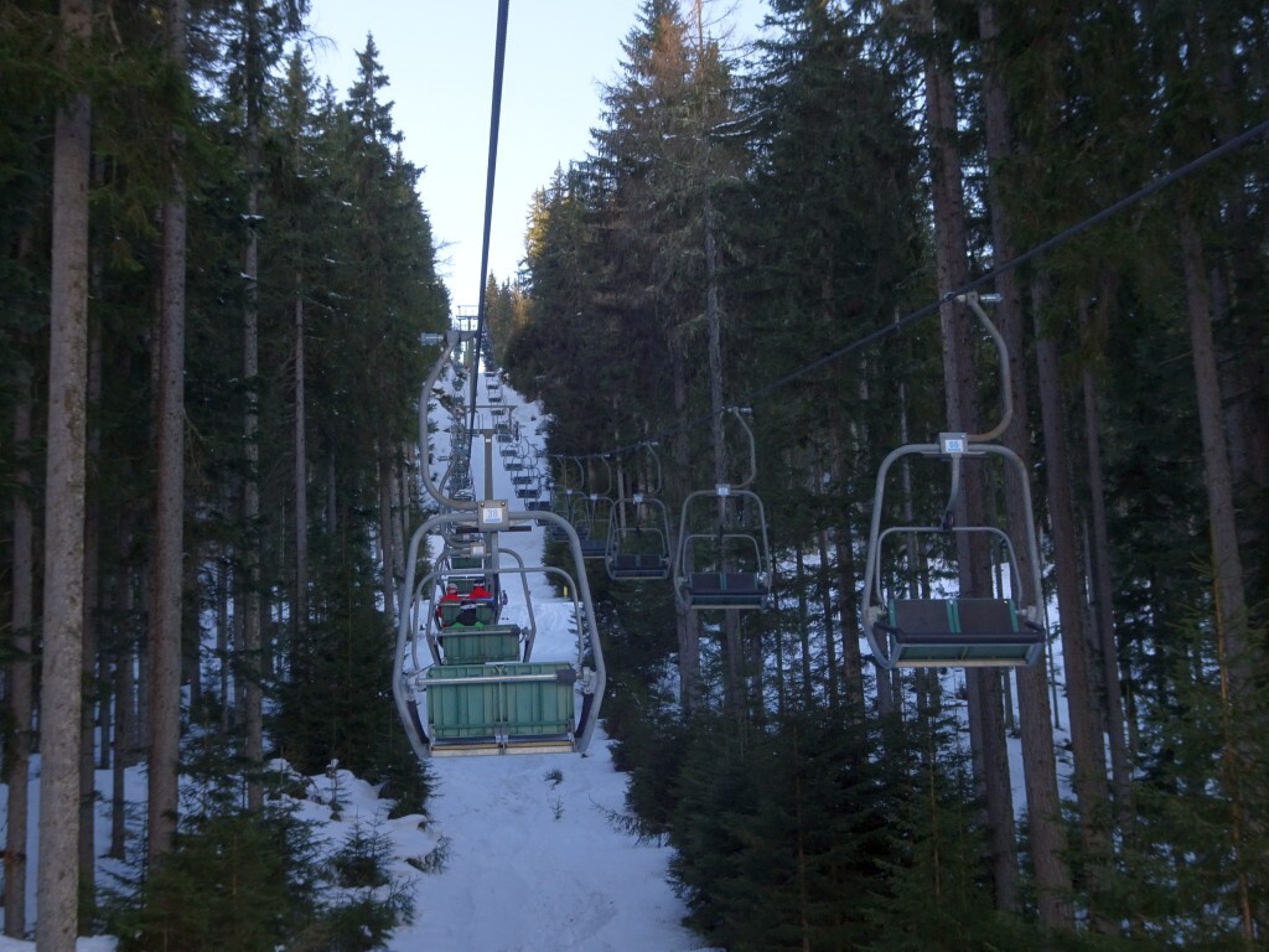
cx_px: 634
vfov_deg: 25.2
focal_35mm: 58
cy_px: 476
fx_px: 2126
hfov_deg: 33.2
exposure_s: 1/80
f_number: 4.5
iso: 80
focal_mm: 9.87
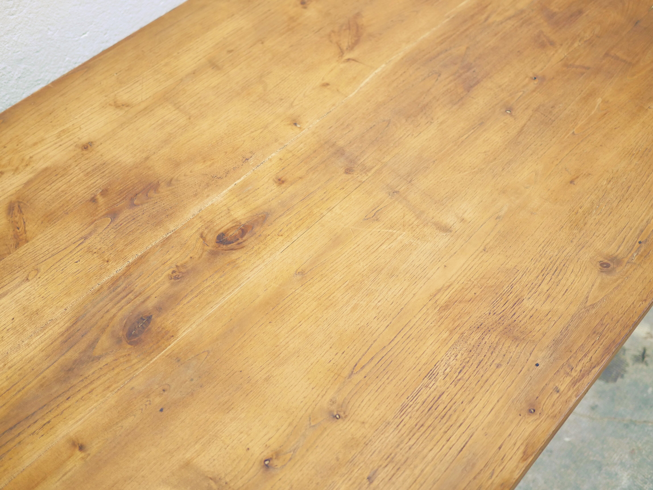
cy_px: 245
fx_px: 755
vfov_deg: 36.0
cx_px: 326
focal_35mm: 40
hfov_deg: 46.8
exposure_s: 1/60
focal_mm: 20
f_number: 1.7
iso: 800
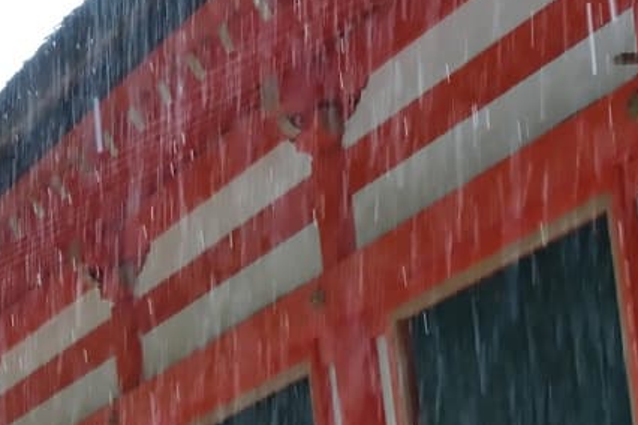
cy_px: 709
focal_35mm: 152
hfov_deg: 12.7
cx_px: -346
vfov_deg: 8.7
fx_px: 2694
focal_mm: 30.1
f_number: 6.3
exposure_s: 1/100
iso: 3200
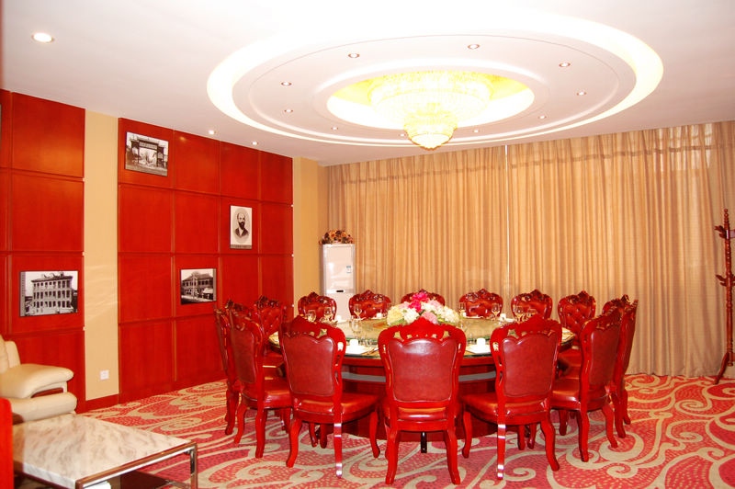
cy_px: 244
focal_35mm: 27
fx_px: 551
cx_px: 368
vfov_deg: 47.9
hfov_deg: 67.4
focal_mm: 18
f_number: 4
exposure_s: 1/60
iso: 800
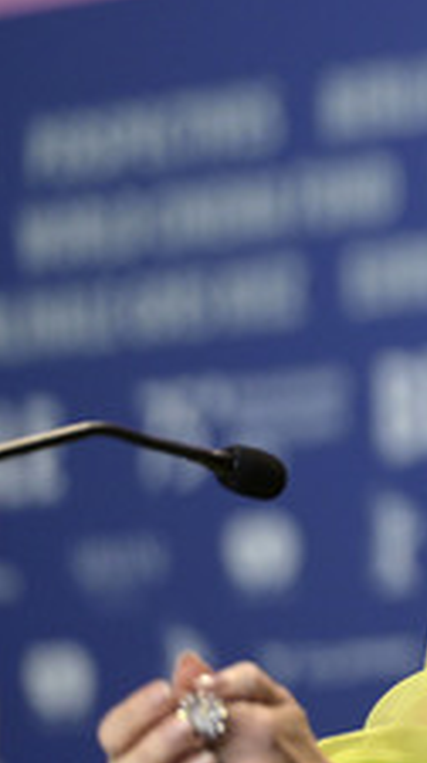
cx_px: 761
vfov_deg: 5.1
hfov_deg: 2.9
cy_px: 312
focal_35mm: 420
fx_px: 8483
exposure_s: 1/320
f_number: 3.5
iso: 2000
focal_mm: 200
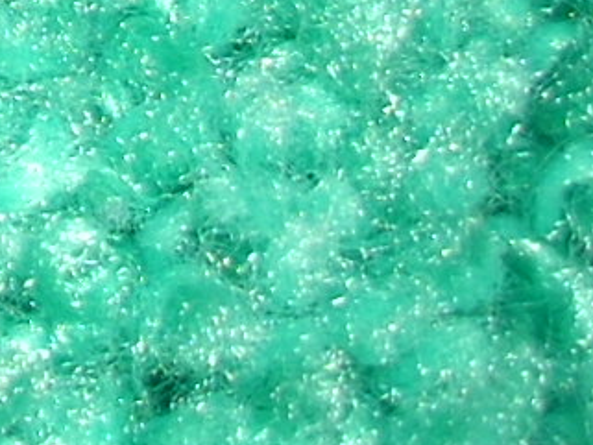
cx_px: -1153
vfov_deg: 5.9
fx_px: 4044
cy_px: -877
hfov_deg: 7.4
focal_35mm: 236
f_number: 2.8
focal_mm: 6.2
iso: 64
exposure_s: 1/60
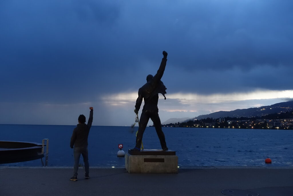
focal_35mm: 43
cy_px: 98
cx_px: 146
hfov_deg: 45.4
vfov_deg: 31.2
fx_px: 350
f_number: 2.8
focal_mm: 15.94
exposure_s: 1/5
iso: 1600
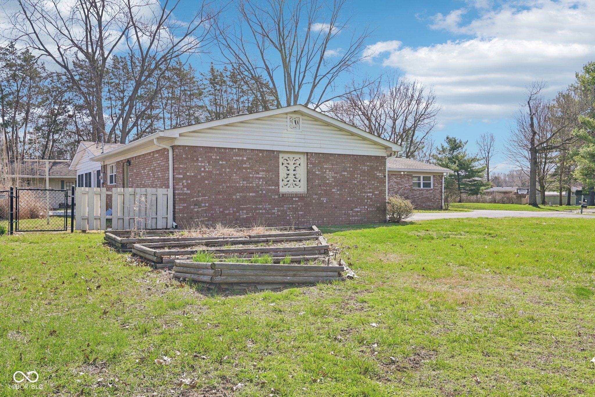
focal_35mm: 29
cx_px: 298
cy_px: 198
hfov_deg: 63.7
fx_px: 479
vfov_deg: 45.0
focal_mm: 29
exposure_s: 1/200
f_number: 8
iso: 100
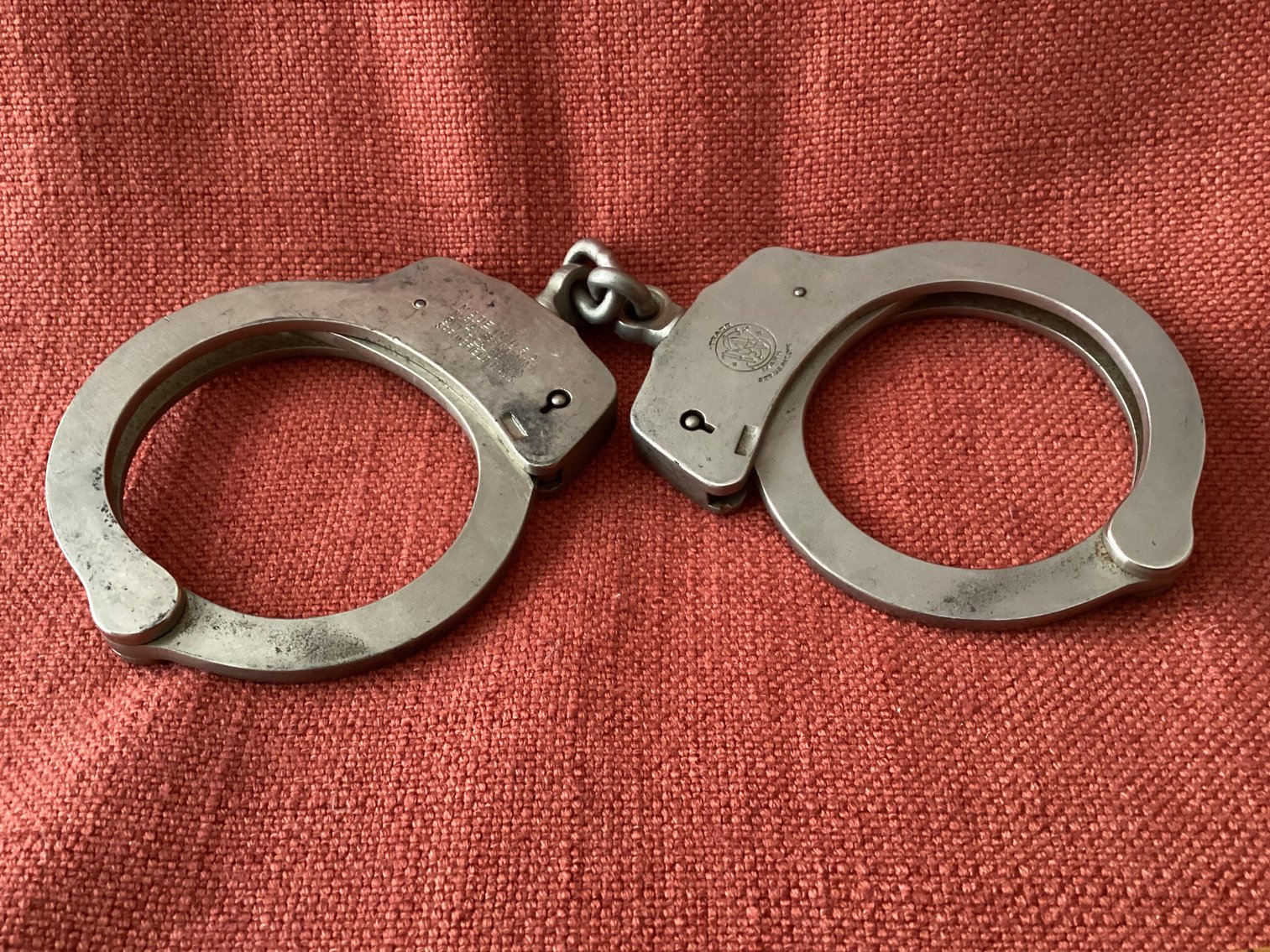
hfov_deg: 58.3
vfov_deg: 45.4
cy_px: 476
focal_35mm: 31
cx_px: 635
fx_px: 1137
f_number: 2.4
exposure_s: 1/30
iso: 320
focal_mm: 3.3
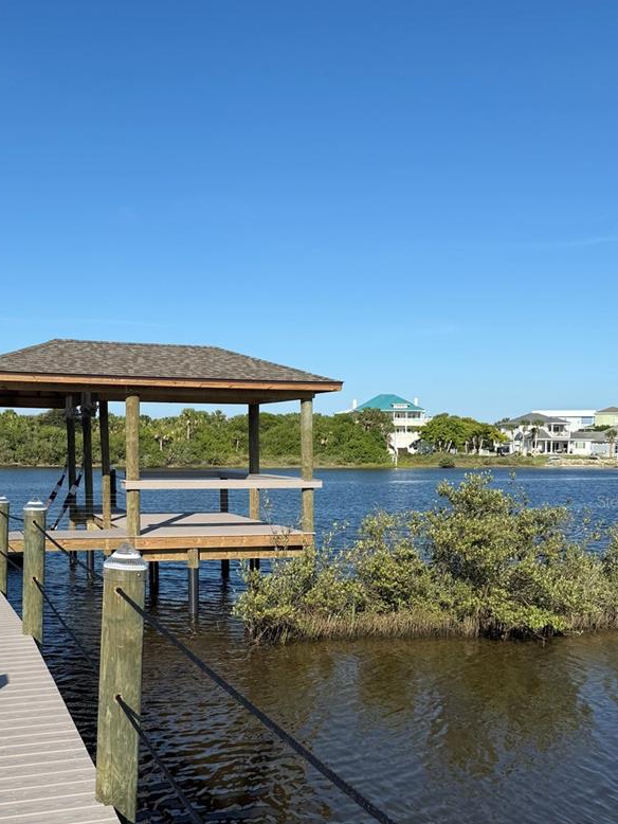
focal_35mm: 37
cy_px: 501
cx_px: 196
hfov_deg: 38.2
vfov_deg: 49.8
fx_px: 880
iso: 80
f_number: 1.78
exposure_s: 1/4673
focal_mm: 6.76
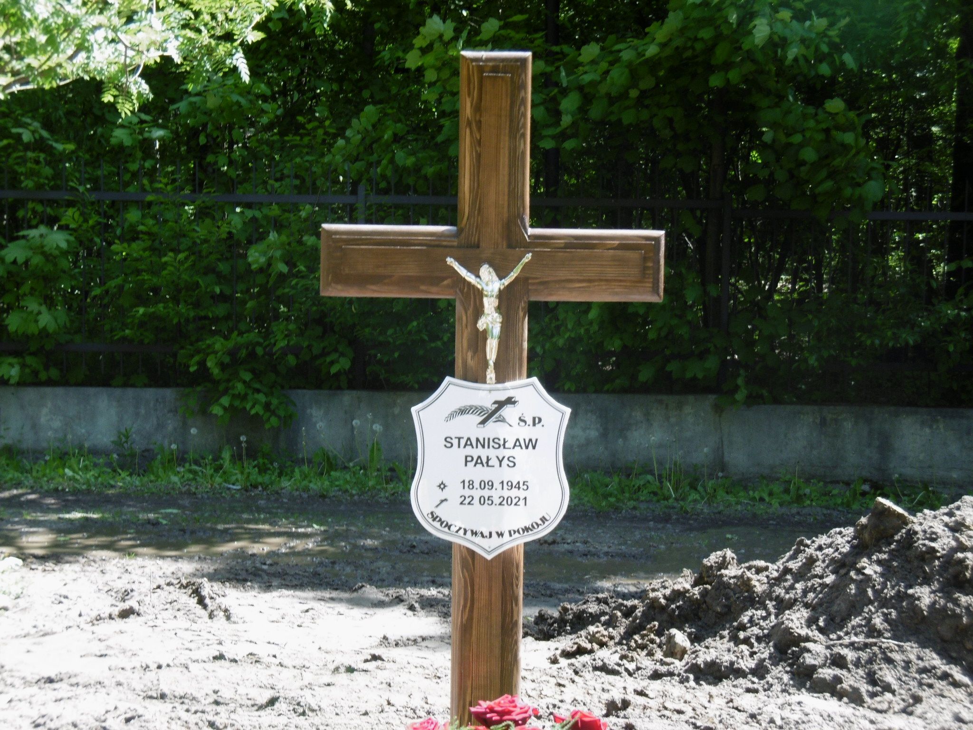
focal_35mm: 78
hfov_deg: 25.0
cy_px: 365
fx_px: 2192
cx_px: 486
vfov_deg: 18.9
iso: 100
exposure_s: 1/80
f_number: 4.5
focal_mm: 14
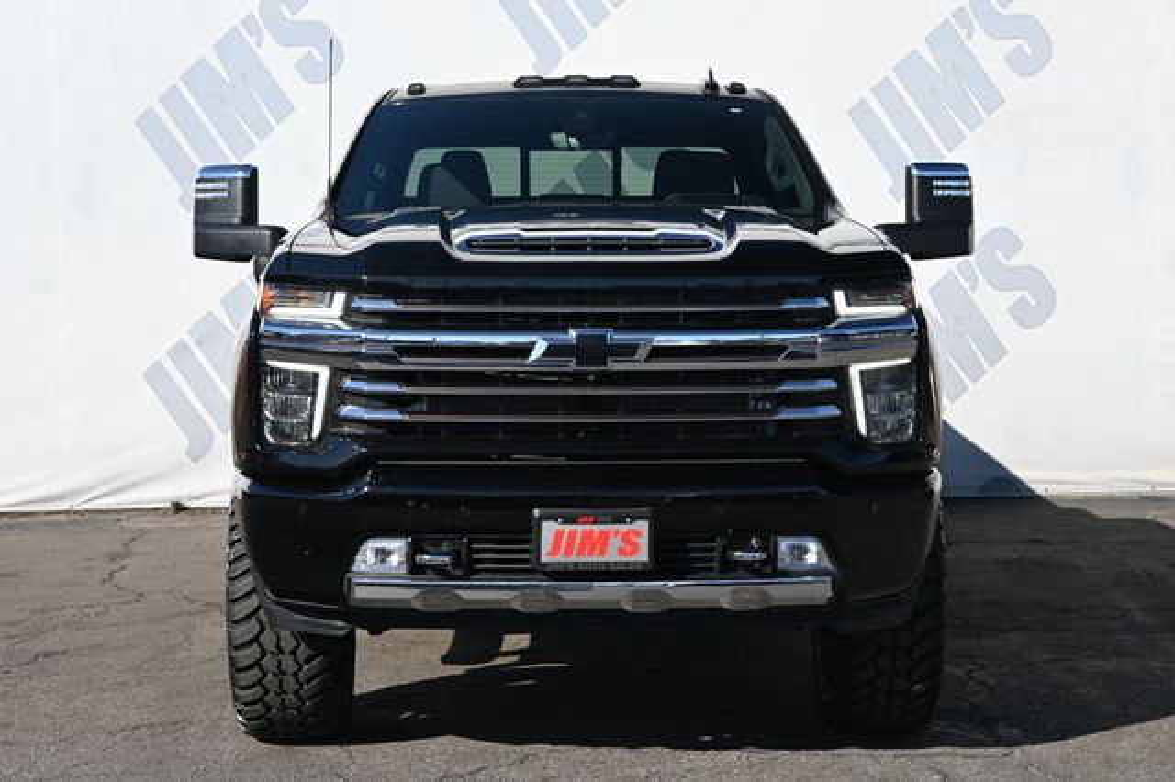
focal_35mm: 75
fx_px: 2447
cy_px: 391
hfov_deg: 27.0
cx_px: 588
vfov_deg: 18.2
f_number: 6.3
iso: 125
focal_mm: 50
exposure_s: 1/250
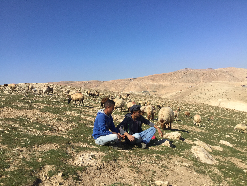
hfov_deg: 58.4
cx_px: 124
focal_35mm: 31
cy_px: 93
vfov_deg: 45.4
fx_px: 221
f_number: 2.4
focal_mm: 3.3
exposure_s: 1/1664
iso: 25
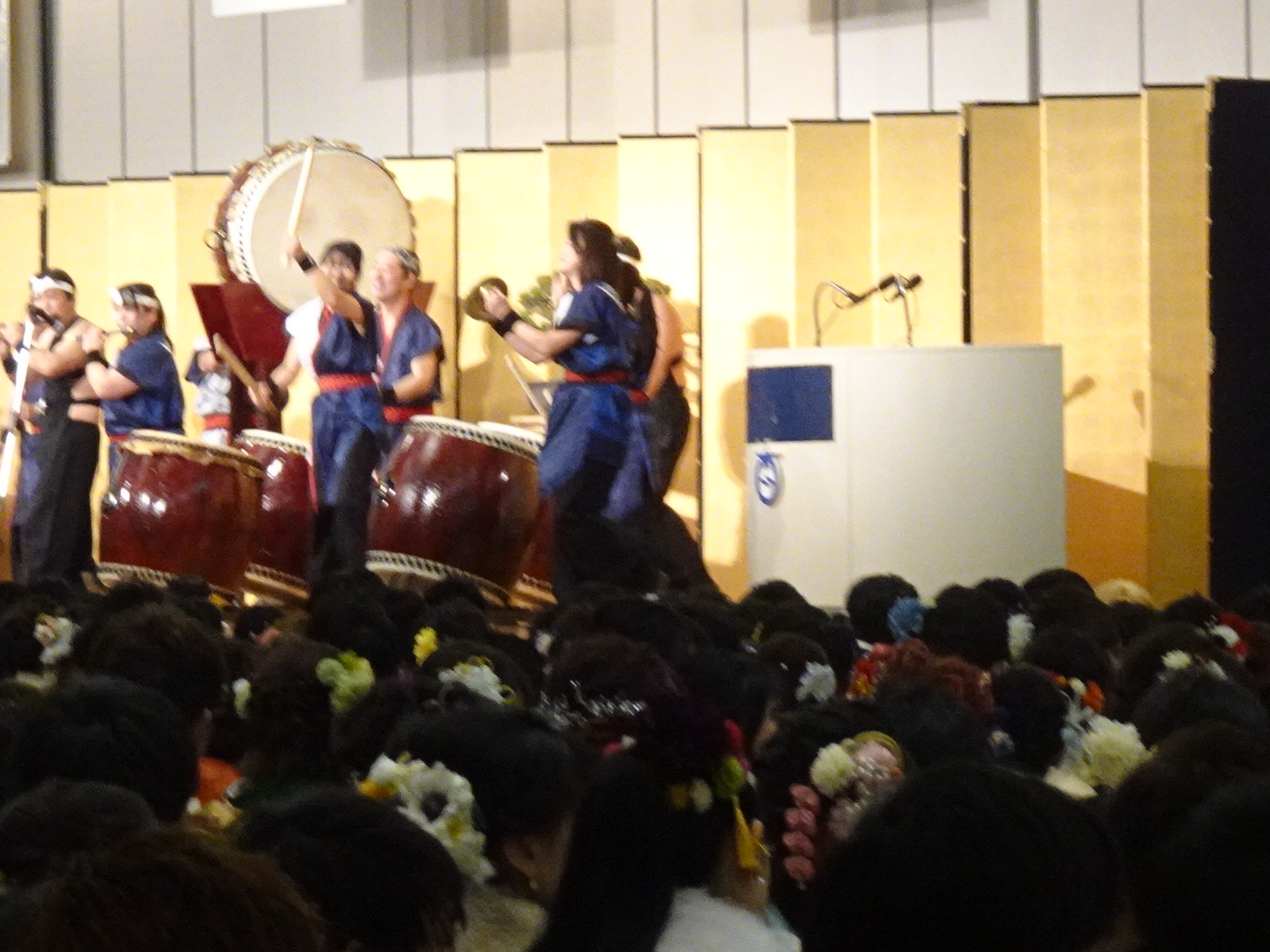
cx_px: 327
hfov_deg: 7.4
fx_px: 9832
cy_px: 251
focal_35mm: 268
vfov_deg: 5.5
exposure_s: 1/60
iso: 800
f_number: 5.6
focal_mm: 23.91
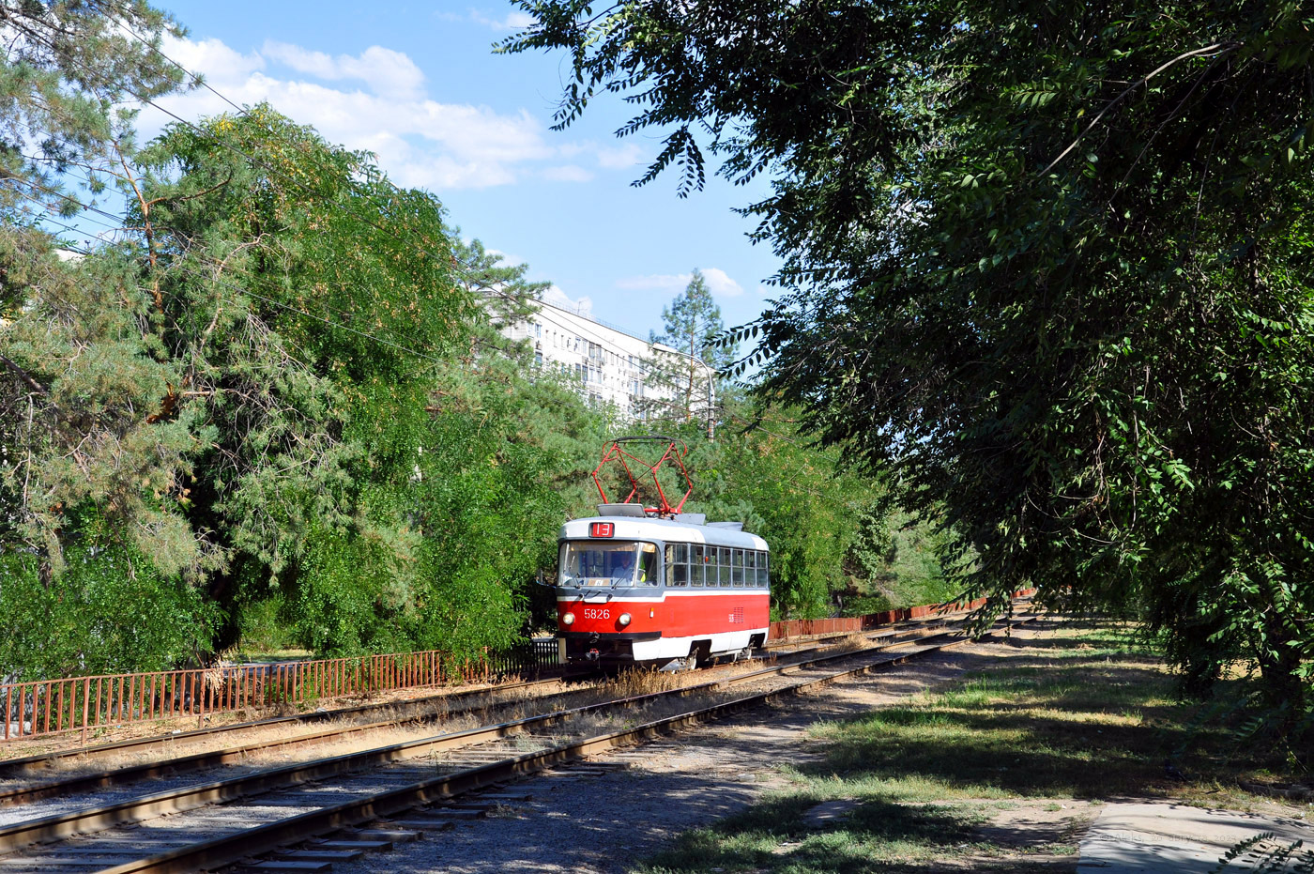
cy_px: 437
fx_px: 1860
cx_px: 657
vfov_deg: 26.4
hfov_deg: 38.9
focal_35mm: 51
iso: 200
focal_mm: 34
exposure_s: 1/320
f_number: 6.3
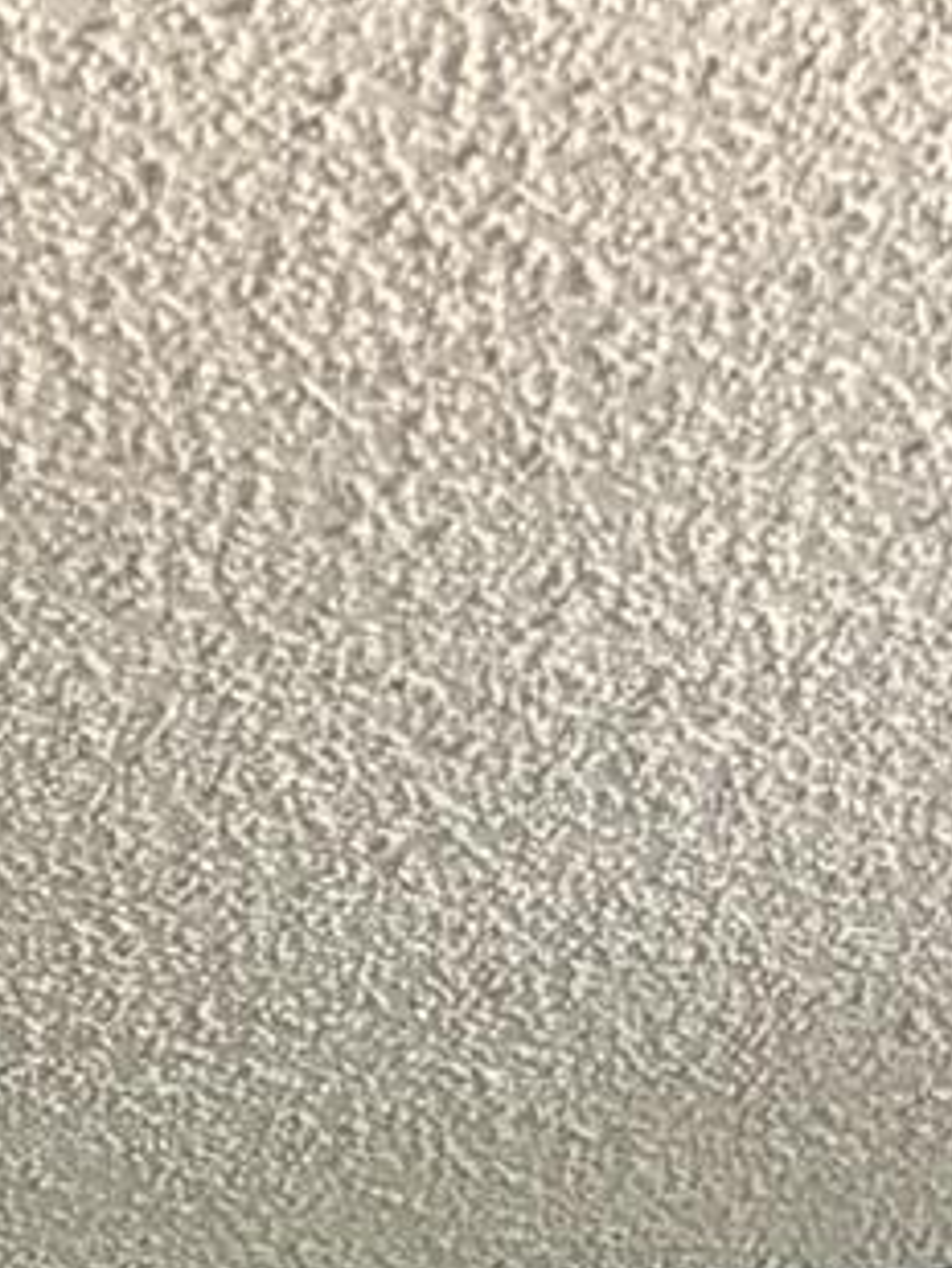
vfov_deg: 8.4
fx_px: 7109
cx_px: 45
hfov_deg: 7.6
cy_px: 3985
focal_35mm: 194
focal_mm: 5.96
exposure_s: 1/60
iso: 500
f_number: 1.6
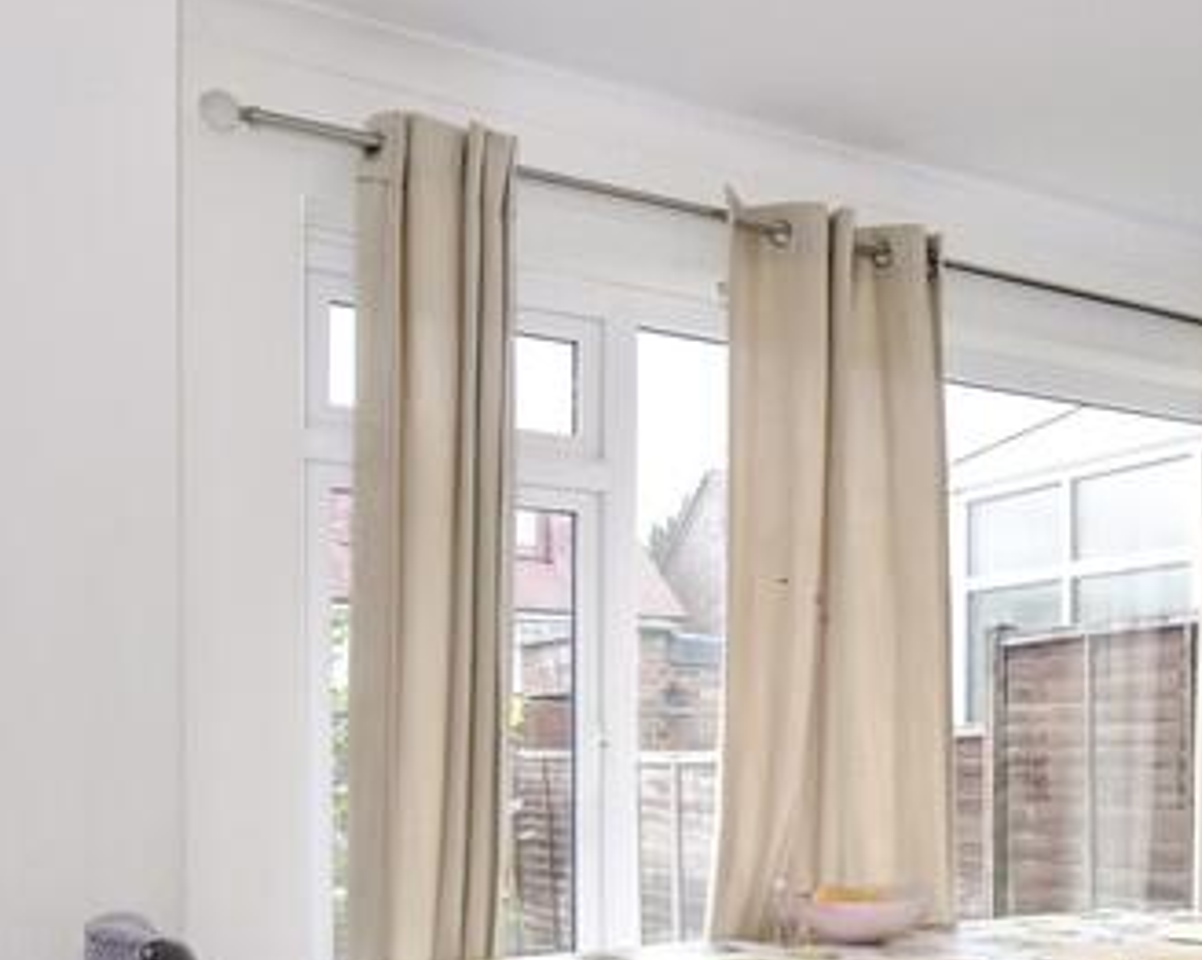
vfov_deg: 33.1
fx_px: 1564
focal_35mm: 44
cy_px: 771
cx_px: 1228
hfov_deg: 37.2
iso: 640
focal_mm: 10
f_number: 8
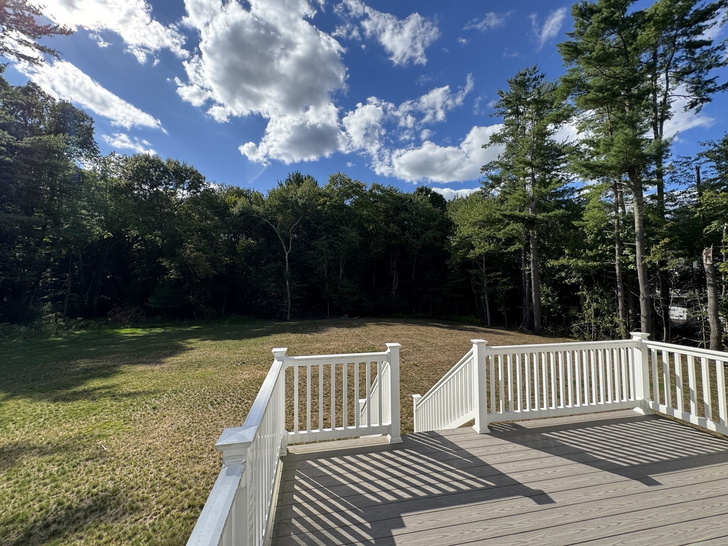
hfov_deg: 102.1
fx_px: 294
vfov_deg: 85.7
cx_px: 364
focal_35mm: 14
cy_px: 273
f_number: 2.2
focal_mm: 2.22
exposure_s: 1/956
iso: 40
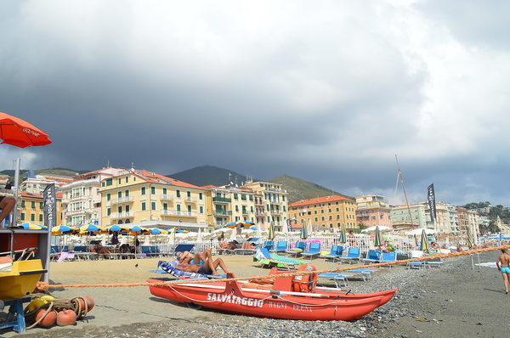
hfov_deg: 57.3
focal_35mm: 33
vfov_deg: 39.8
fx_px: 467
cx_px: 255
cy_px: 169
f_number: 9
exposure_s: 1/320
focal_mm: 22
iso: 100
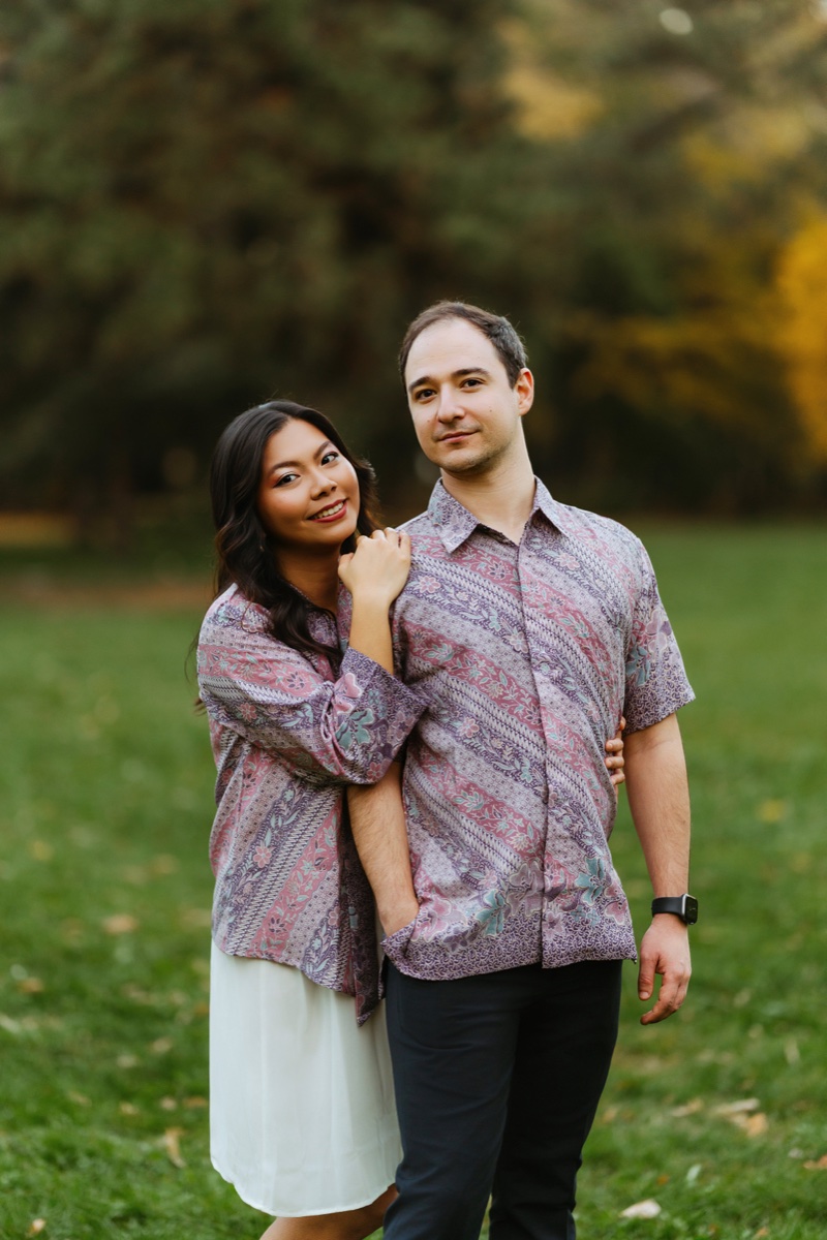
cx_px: 414
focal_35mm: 85
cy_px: 620
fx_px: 2929
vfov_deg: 23.9
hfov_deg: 16.1
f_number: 1.4
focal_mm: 85
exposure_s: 1/200
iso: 500
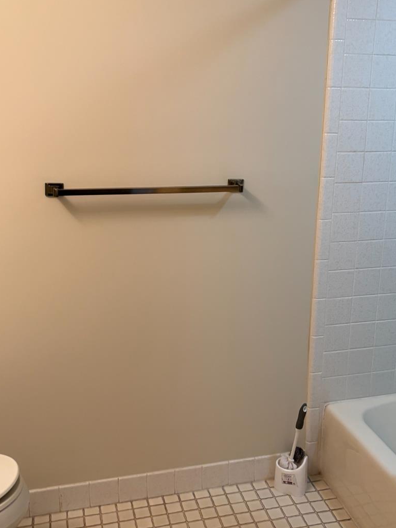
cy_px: 267
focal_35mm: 38
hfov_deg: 37.7
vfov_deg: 49.0
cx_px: 212
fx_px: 579
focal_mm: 5.96
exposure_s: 1/60
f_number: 1.6
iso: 160
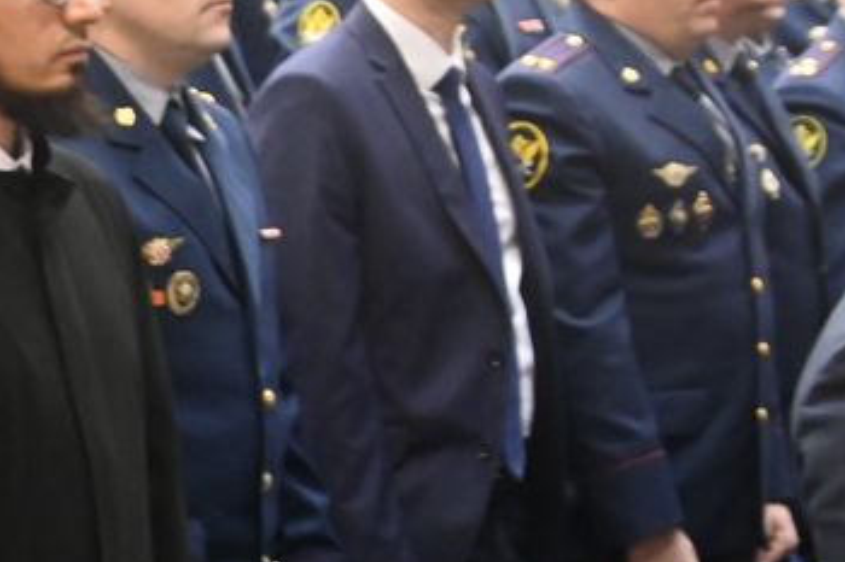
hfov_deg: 14.2
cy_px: 578
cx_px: -350
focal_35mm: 137
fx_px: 3214
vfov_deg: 9.9
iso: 3200
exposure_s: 1/60
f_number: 4
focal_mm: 24
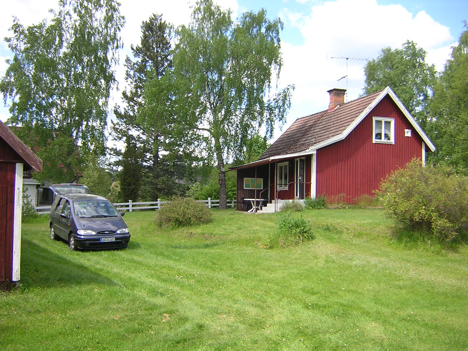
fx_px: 487
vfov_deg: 39.7
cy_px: 176
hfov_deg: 51.4
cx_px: 234
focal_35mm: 36
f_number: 2.6
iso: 100
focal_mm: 4.7
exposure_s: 1/420
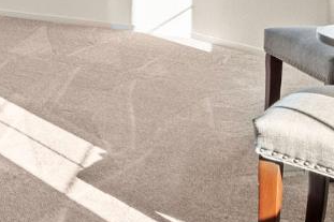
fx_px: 760
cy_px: -139
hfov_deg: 16.1
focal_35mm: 82
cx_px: -407
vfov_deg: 15.1
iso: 400
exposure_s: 1/25
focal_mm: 17
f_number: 8
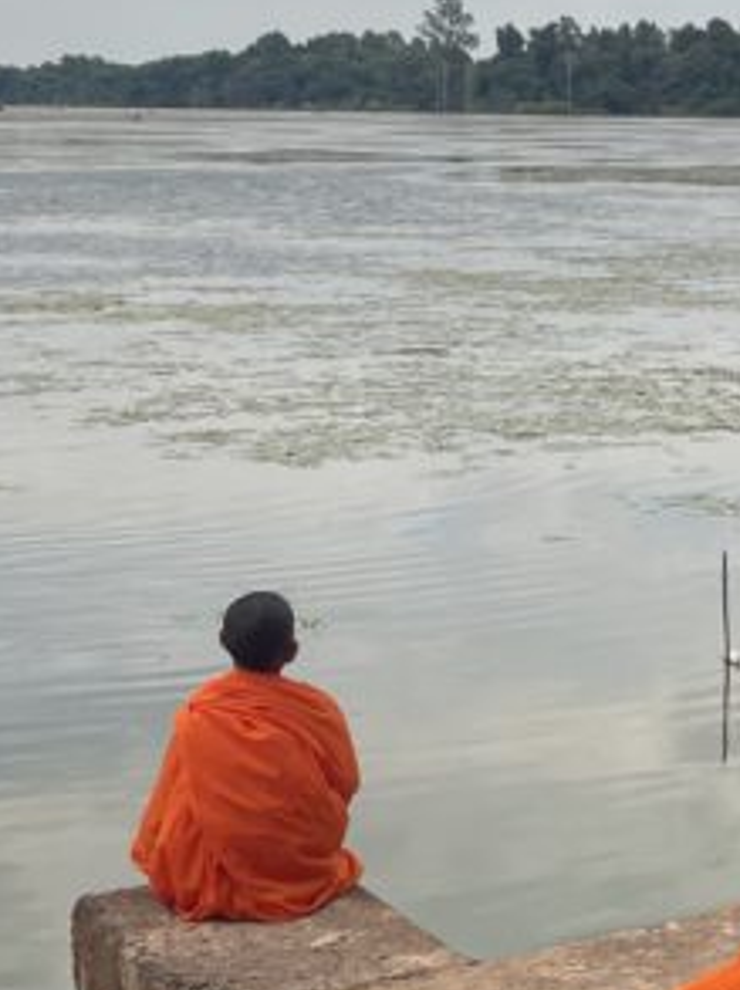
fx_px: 2599
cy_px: 335
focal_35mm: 91
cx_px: 1095
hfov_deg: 15.1
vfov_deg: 21.5
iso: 32
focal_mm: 4.2
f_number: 1.6
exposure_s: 1/2959
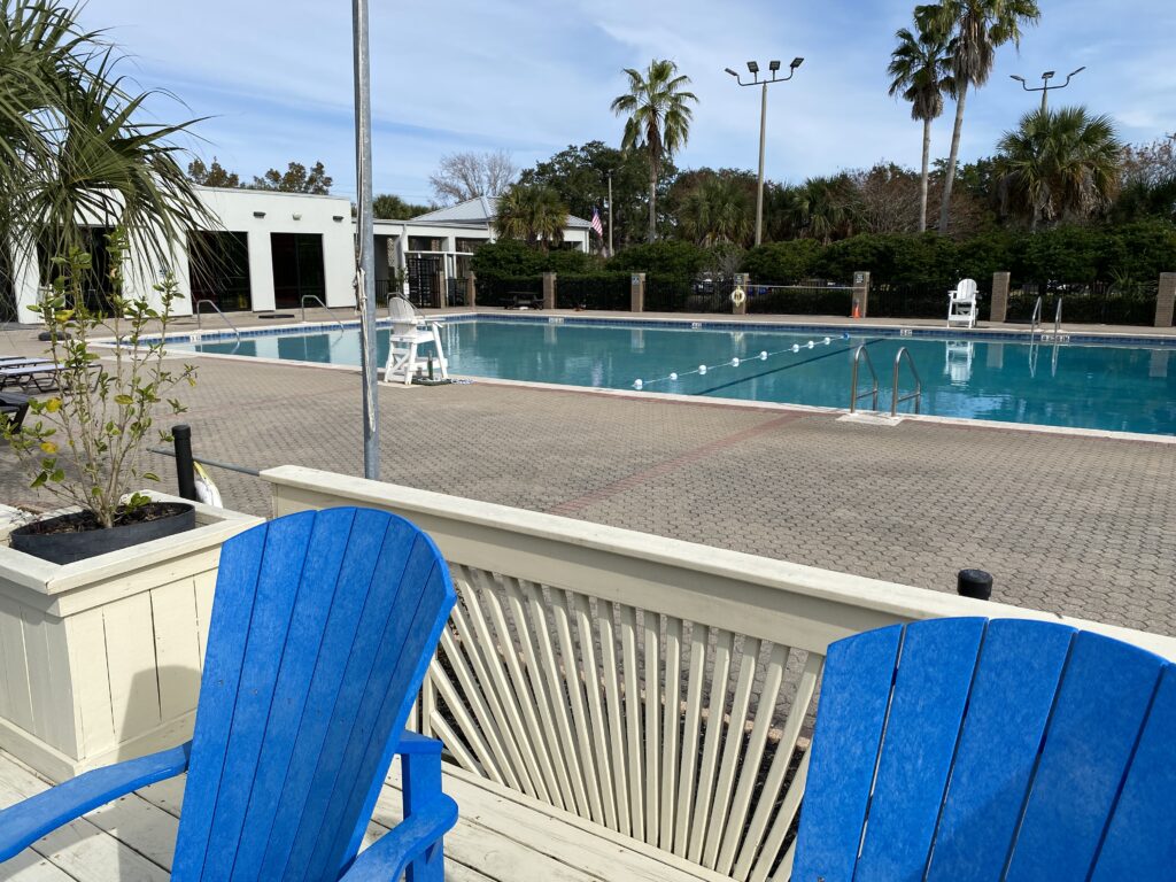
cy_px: 441
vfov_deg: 53.1
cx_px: 588
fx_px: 883
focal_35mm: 26
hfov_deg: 67.3
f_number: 1.8
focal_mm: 4.25
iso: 32
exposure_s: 1/4115
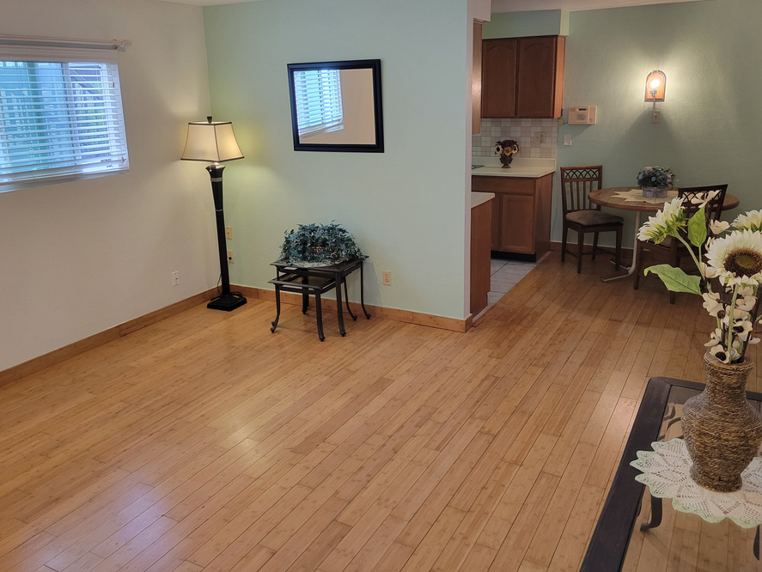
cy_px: 243
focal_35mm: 30
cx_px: 381
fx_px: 661
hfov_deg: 59.9
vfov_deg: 46.7
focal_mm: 5.4
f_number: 1.8
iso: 250
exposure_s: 1/120
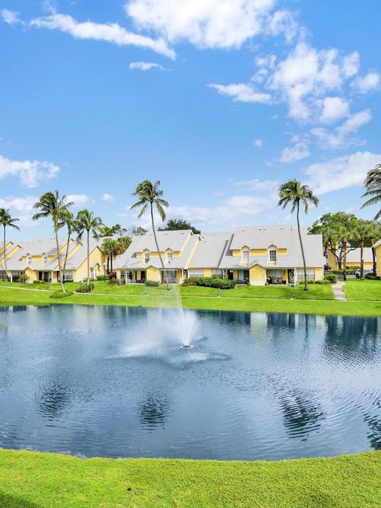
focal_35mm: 24
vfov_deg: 71.6
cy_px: 258
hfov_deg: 56.4
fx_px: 352
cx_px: 152
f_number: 8
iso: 200
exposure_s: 1/1000
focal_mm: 16
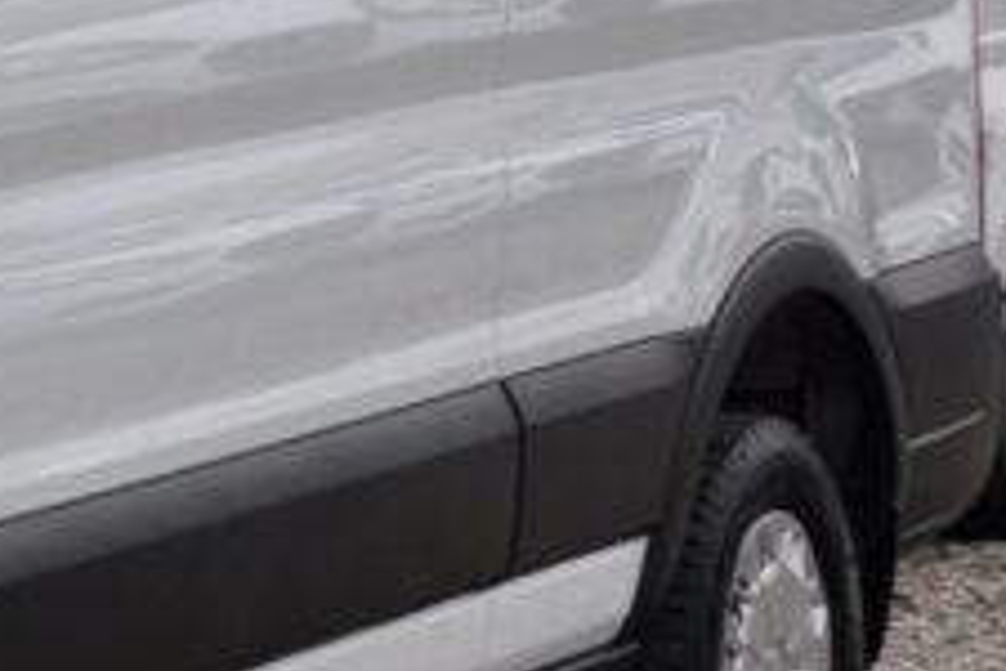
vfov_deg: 7.2
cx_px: -1104
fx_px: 5337
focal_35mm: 191
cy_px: 161
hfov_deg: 9.9
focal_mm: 28
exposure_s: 1/320
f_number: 9
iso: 500
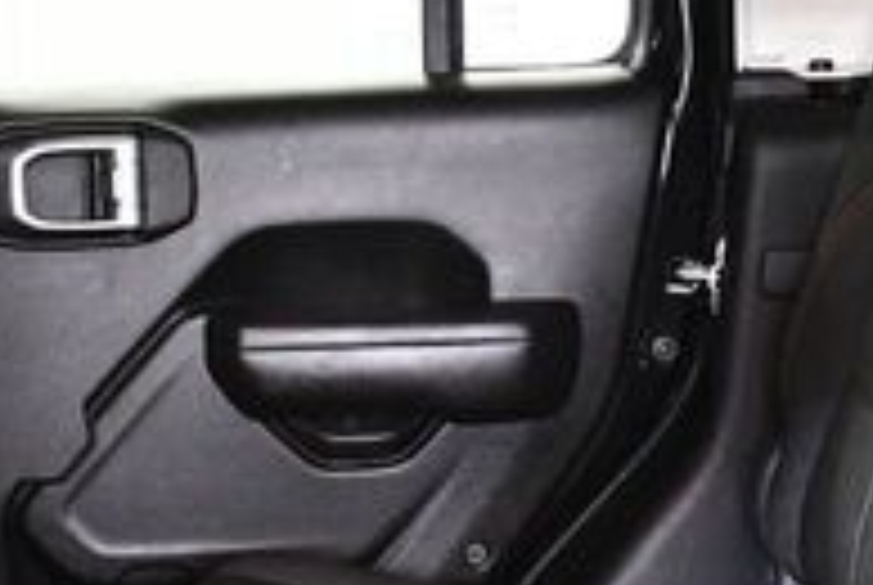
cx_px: 554
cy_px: 533
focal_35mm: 119
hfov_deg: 17.2
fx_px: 2890
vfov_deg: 11.5
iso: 4500
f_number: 3.5
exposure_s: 1/60
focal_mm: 18
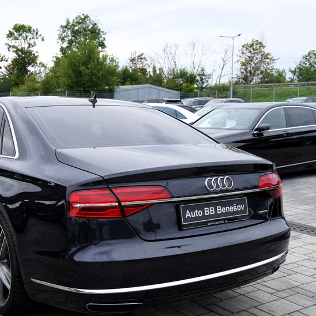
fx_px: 475
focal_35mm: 46
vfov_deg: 36.7
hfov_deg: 36.4
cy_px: 178
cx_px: 103
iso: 100
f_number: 5.6
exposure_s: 1/125
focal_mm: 29
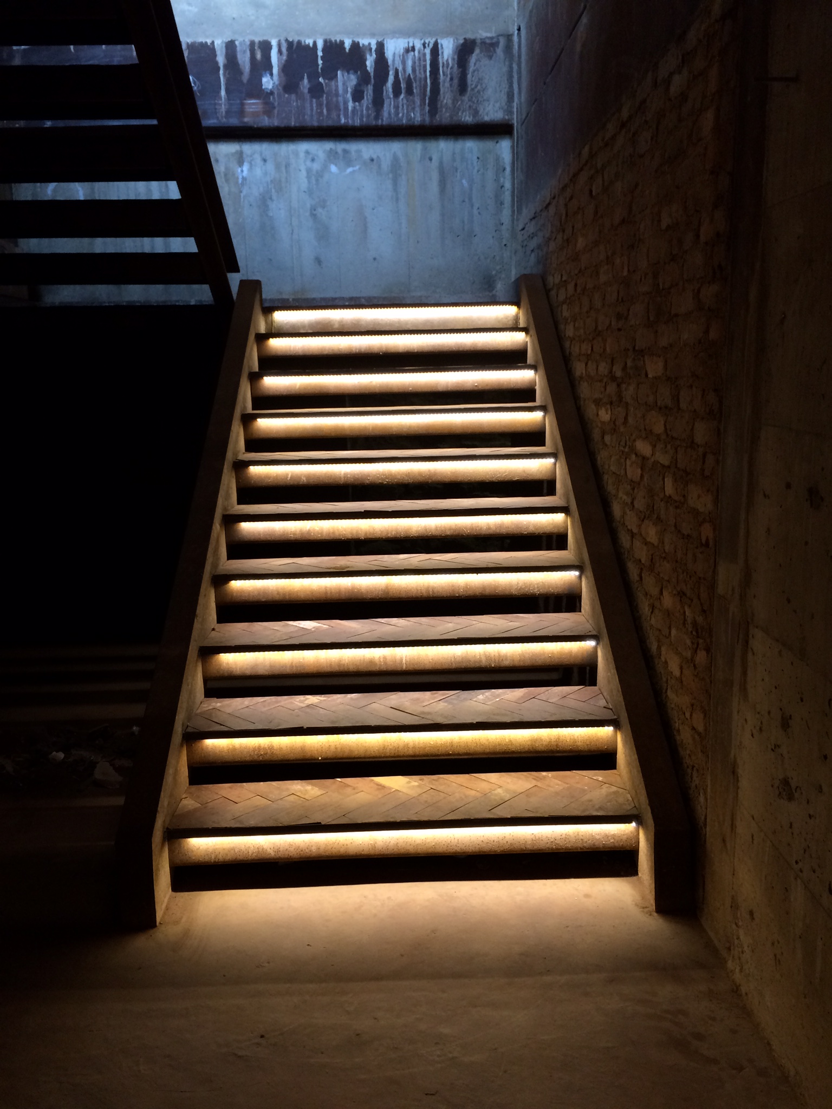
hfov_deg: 48.2
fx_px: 929
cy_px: 554
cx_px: 416
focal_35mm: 29
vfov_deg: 61.7
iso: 125
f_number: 2.2
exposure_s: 1/33
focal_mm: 4.15
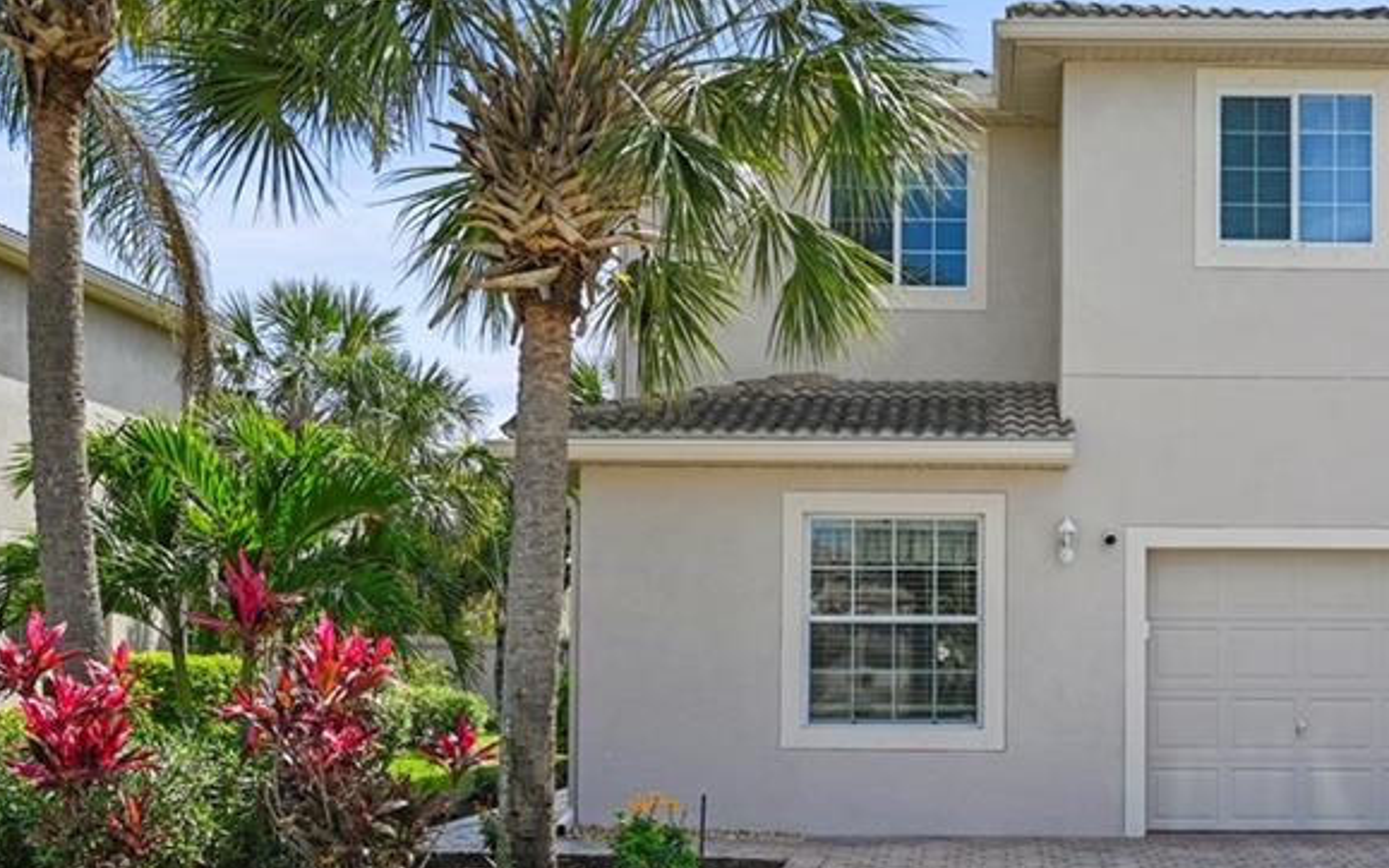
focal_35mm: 46
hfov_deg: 42.1
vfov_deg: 28.0
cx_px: 1063
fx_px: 1738
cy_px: 507
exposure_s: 1/400
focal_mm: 25.5
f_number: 7.1
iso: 100
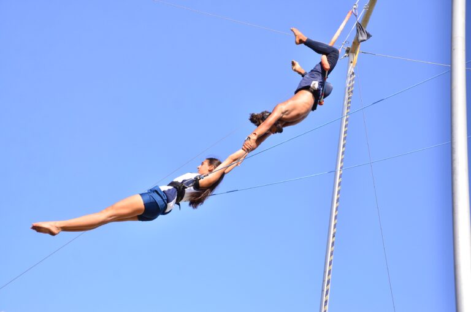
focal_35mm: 51
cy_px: 156
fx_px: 666
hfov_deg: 38.9
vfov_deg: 26.4
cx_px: 236
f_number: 5.6
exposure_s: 1/1600
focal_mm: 34
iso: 400
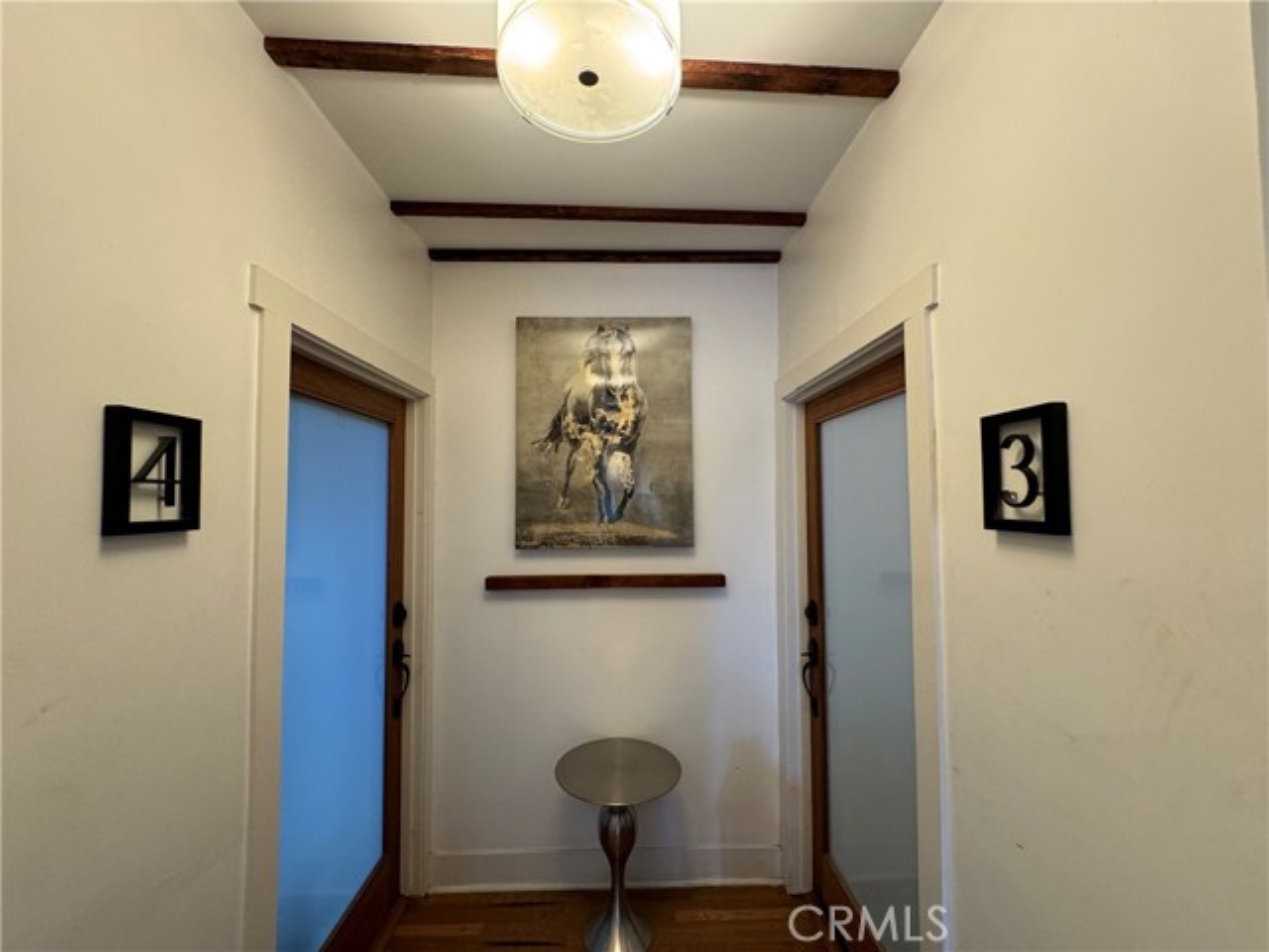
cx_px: 634
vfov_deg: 85.7
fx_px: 513
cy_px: 476
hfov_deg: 102.1
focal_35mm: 14
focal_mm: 2.22
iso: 200
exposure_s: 1/60
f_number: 2.2
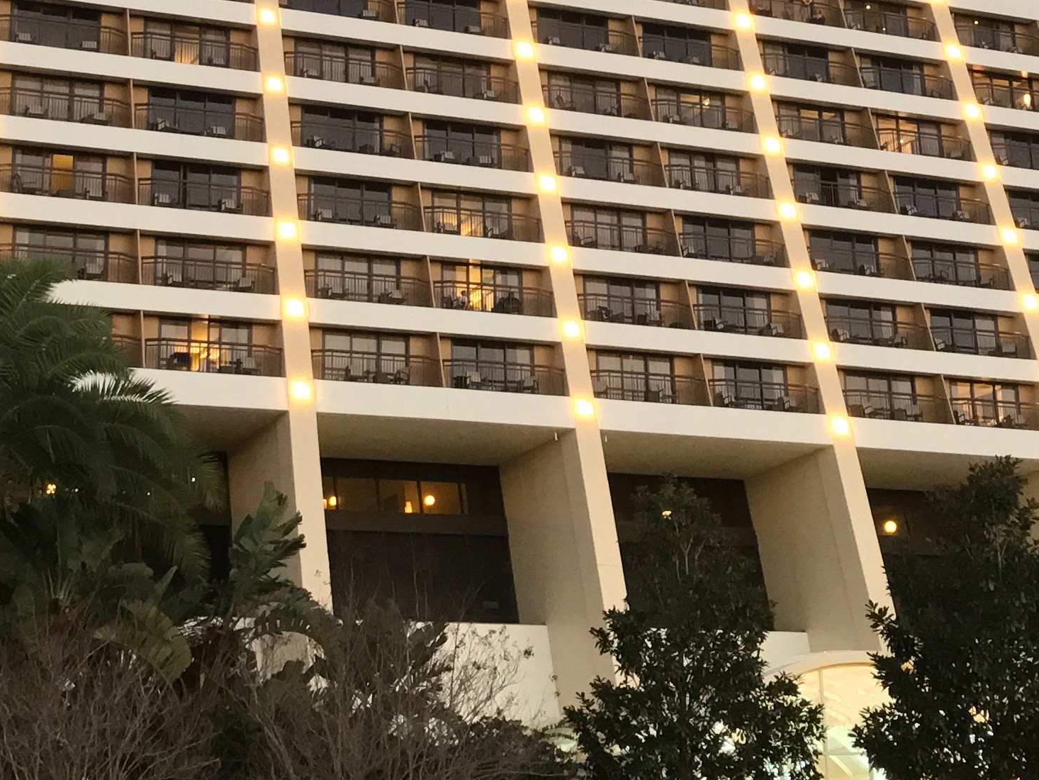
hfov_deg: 25.3
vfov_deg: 18.8
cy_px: 59
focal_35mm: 77
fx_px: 2312
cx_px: 597
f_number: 1.8
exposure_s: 1/30
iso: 200
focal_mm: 3.99
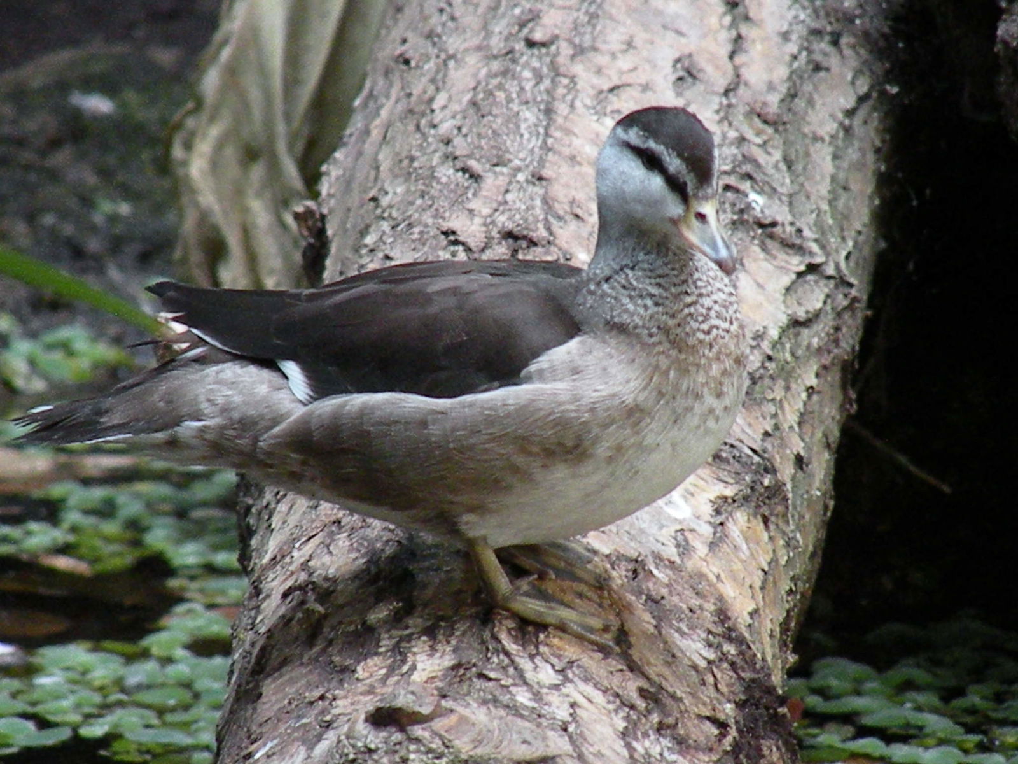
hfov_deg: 4.1
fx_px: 14292
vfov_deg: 3.1
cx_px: 509
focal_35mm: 486
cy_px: 382
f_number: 4.5
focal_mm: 84.2
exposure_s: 1/21.4
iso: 1600
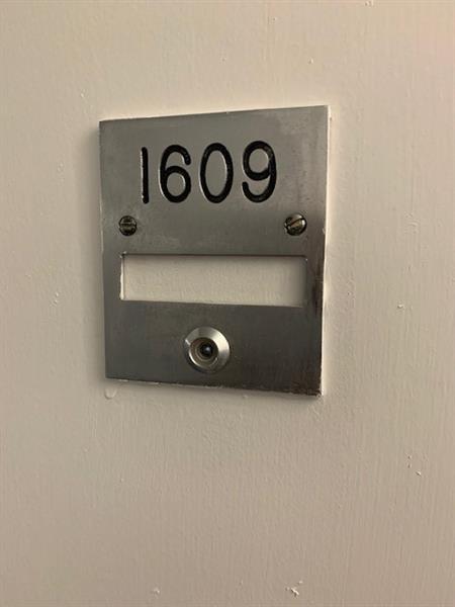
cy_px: 304
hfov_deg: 53.1
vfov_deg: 67.3
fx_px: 456
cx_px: 228
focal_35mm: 26
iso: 250
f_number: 1.8
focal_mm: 4.25
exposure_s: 1/60
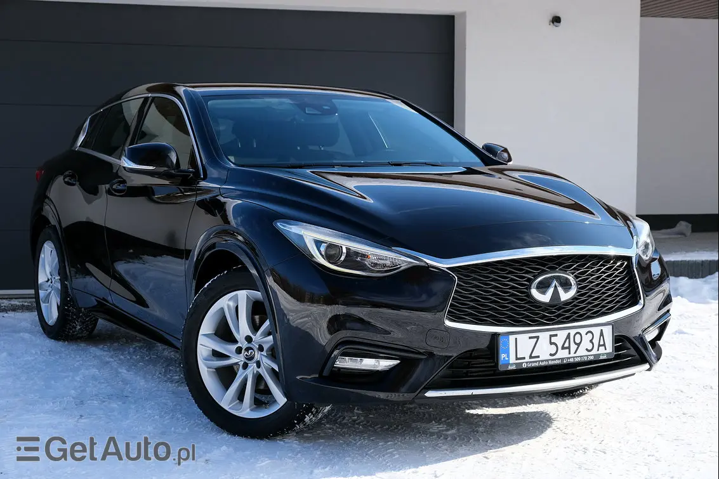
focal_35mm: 56
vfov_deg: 24.2
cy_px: 240
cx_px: 360
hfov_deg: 35.6
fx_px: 1118
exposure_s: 1/680
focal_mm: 37.4
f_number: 5.6
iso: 320
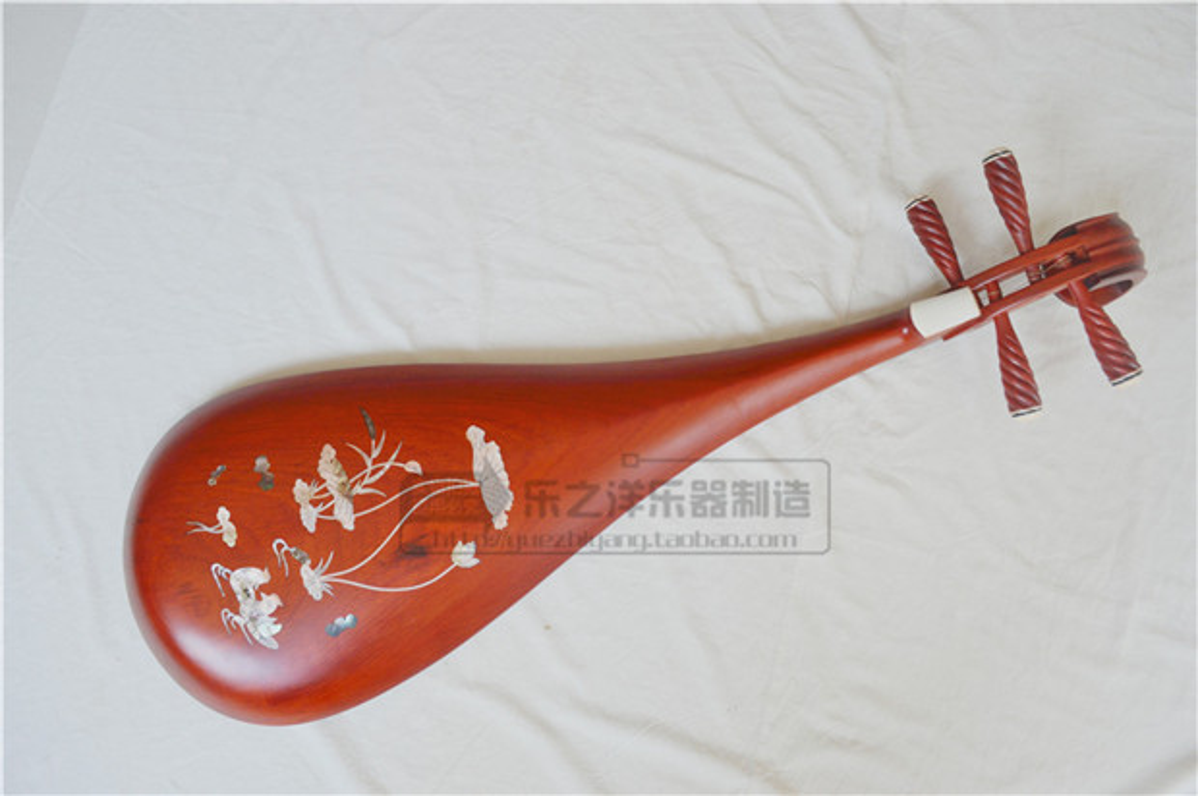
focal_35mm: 27
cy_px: 398
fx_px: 898
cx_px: 599
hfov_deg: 67.4
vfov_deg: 47.8
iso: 400
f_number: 5.6
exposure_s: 1/125
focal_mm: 18
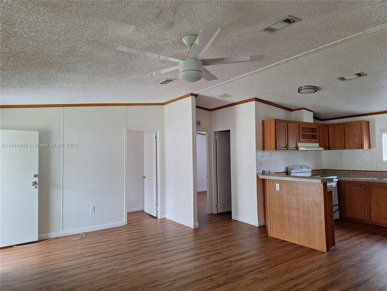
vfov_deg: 58.9
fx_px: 257
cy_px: 146
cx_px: 194
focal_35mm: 23
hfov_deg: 73.9
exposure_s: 1/40
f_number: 1.8
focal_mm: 5.54
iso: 80
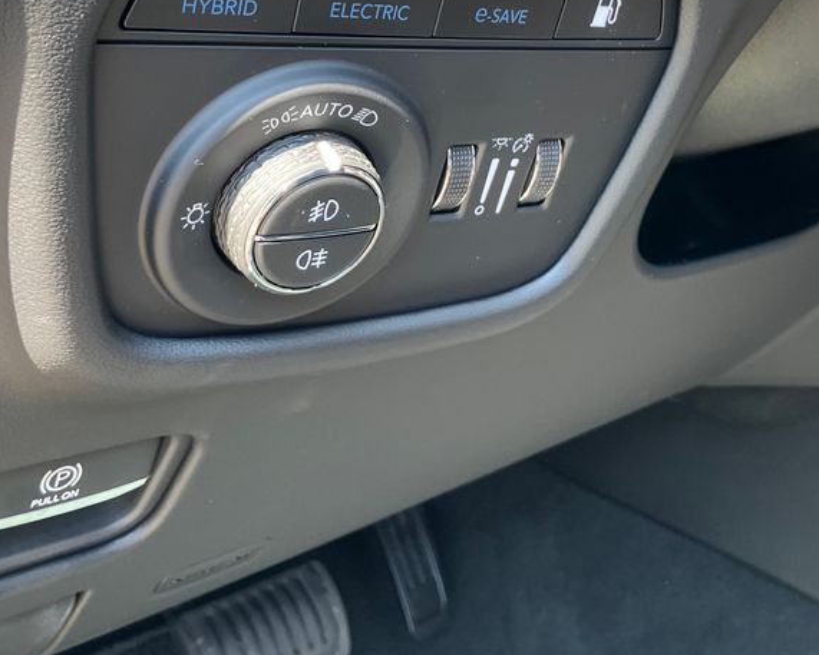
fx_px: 1188
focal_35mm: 49
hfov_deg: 38.0
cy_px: 188
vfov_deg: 30.5
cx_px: 456
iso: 80
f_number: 1.8
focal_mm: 3.99
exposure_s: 1/109
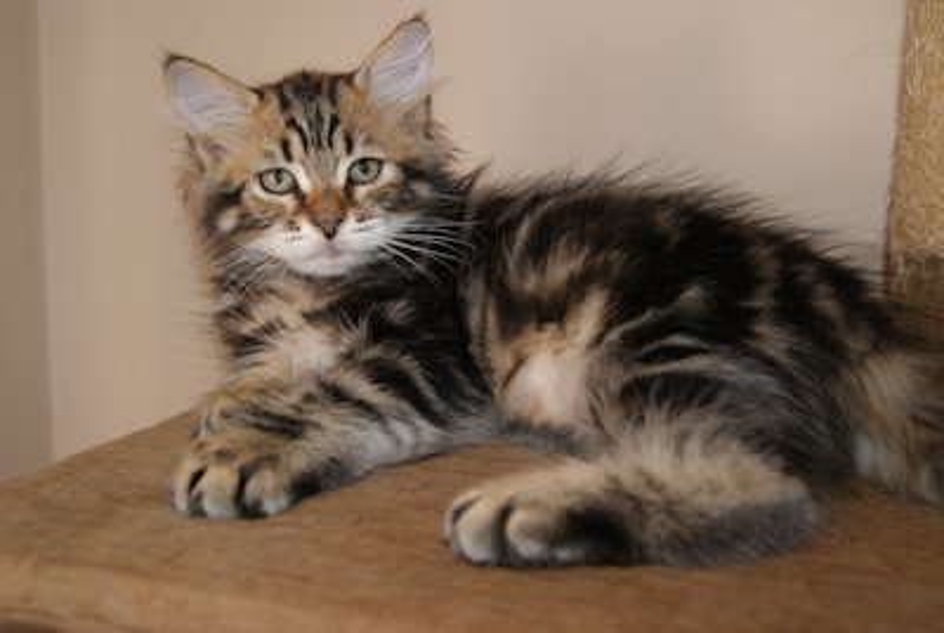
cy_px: 316
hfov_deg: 49.5
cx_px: 472
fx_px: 1024
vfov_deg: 34.3
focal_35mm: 39
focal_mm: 26
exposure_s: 1/60
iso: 400
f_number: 5.6
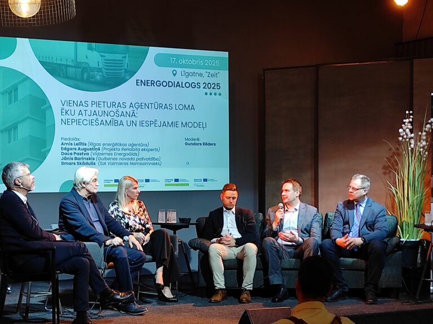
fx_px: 313
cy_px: 162
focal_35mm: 25
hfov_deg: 69.4
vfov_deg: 54.8
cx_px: 216
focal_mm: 5.43
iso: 430
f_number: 1.89
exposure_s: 1/33
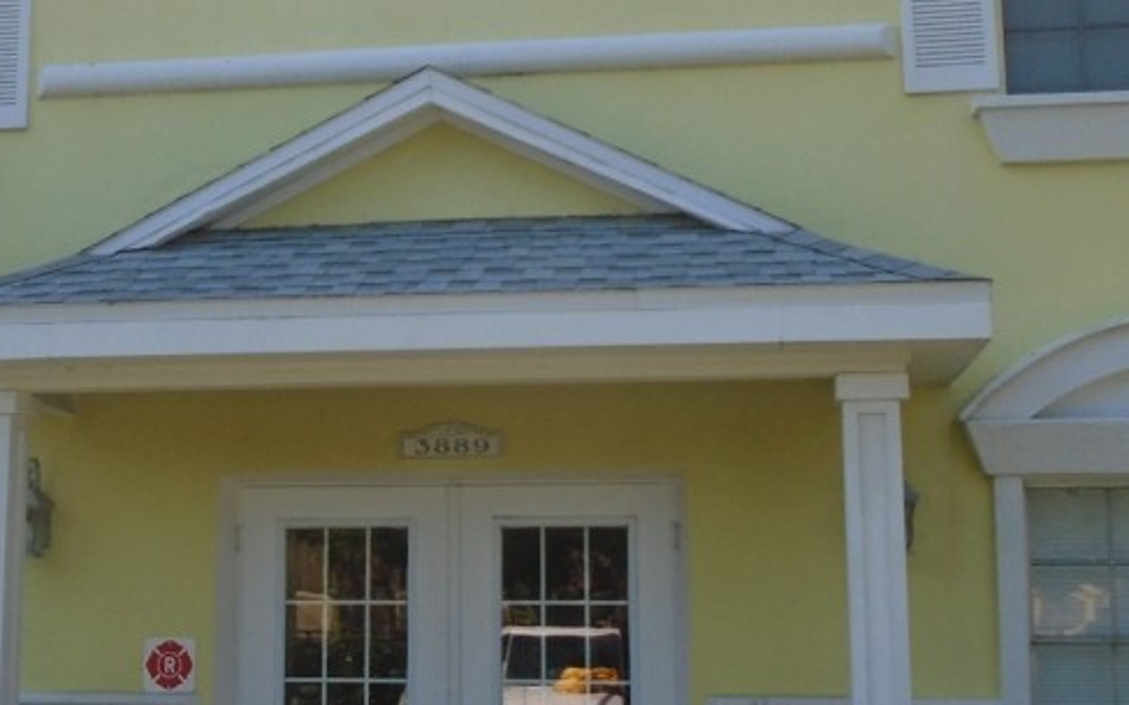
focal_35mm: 58
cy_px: 313
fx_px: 1784
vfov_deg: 22.3
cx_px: 452
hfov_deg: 35.0
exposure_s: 1/500
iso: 100
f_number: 3.2
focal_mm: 4.6
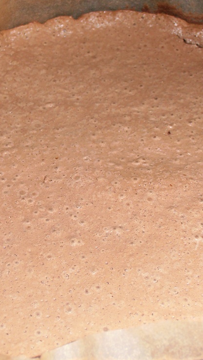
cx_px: 80
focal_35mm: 65
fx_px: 622
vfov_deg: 32.3
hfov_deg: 18.5
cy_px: 178
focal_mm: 7.87
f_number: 4.2
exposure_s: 1/40
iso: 125
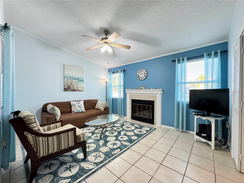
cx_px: 122
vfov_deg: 85.7
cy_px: 92
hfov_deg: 102.1
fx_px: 99
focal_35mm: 14
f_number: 2.2
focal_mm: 2.22
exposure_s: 1/120
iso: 320
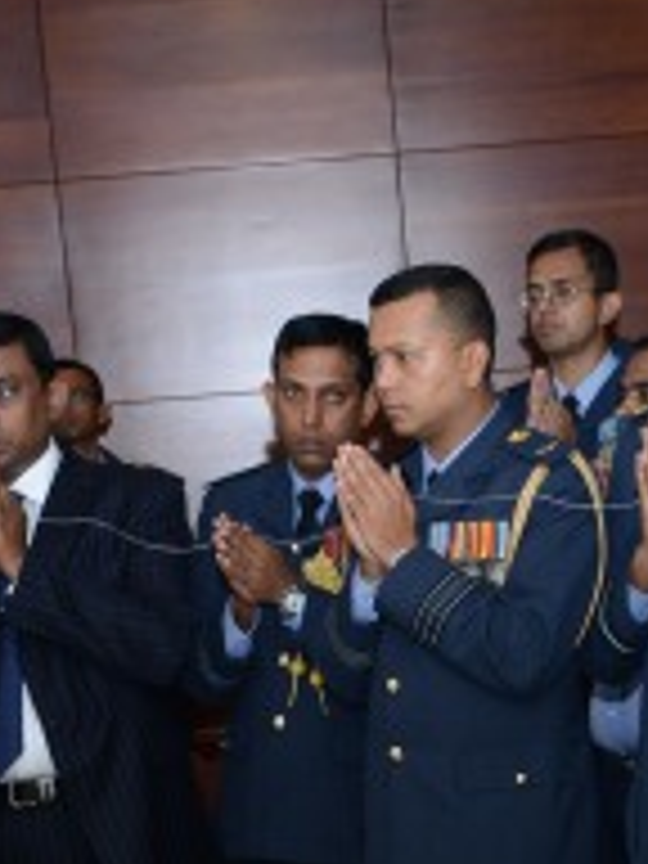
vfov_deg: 17.8
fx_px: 2696
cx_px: 493
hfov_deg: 13.7
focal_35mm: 108
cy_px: 828
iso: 800
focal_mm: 36
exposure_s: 1/125
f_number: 5
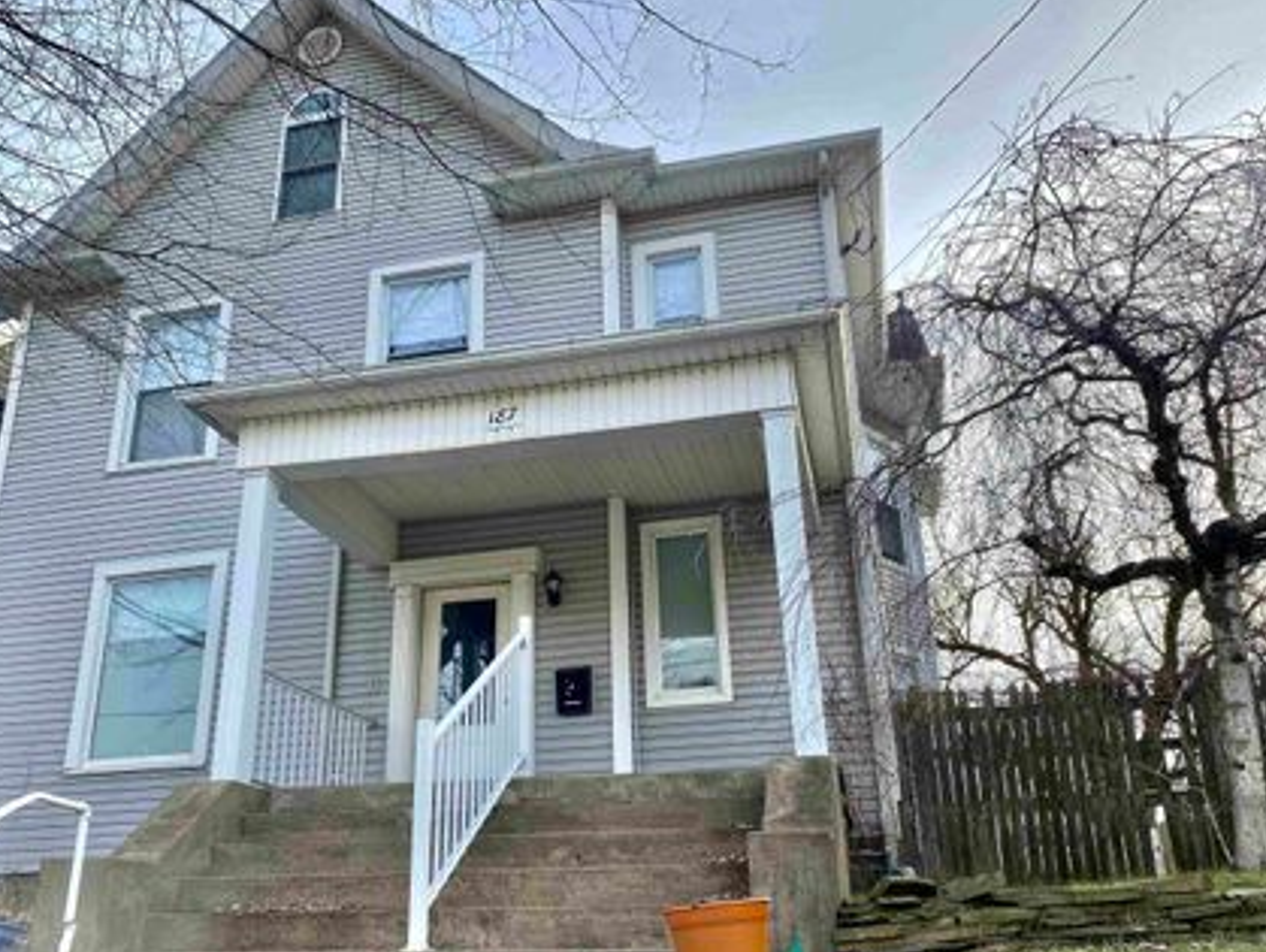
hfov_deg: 58.3
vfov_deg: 45.4
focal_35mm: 31
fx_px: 1135
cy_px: 542
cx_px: 589
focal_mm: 4.25
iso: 32
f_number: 1.8
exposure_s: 1/905
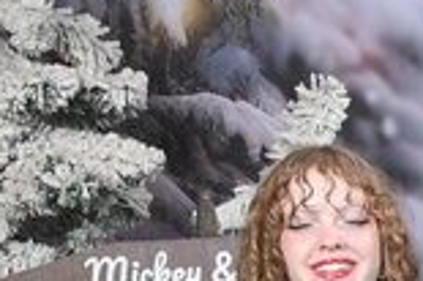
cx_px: 902
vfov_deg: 5.8
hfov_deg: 8.8
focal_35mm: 219
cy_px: 850
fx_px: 2570
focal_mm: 22
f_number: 6.3
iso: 640
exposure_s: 1/125
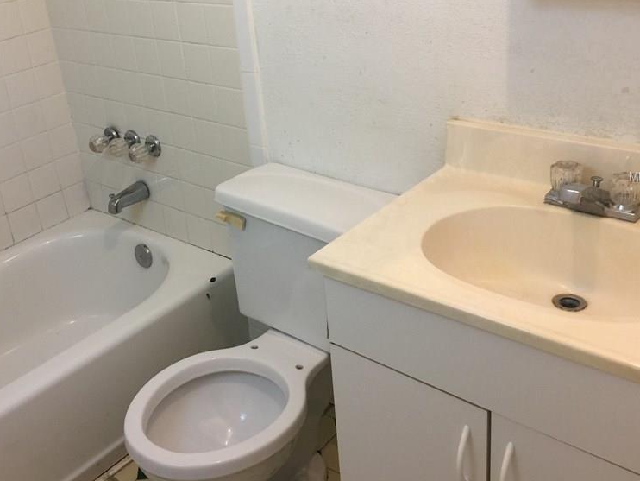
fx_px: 740
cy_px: 177
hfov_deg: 46.4
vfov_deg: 35.8
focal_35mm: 40
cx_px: 240
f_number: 2.2
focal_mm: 4.15
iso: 40
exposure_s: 1/15
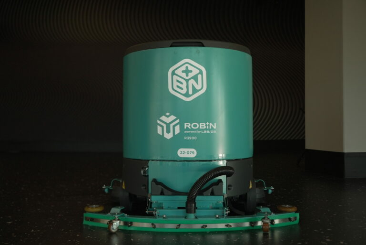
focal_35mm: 38
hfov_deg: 50.7
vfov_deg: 35.1
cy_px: 122
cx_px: 183
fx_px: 387
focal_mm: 38
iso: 1000
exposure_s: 1/1250
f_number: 4
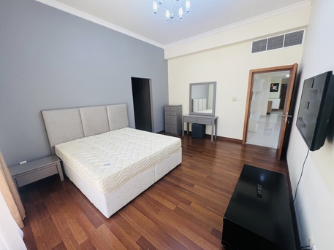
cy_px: 125
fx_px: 125
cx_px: 167
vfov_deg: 89.9
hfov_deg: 106.2
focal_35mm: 13
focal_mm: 1.57
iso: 160
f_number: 1.8
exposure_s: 1/100
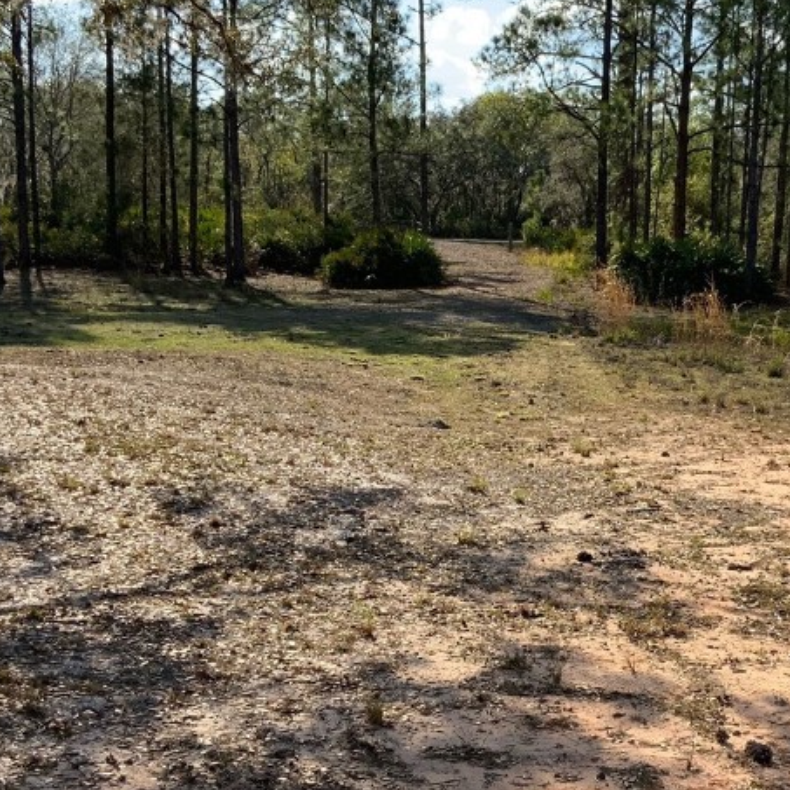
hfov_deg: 29.4
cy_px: 438
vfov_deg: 29.5
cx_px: 518
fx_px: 1498
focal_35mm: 58
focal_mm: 3
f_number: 1.8
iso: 16
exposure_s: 1/1250
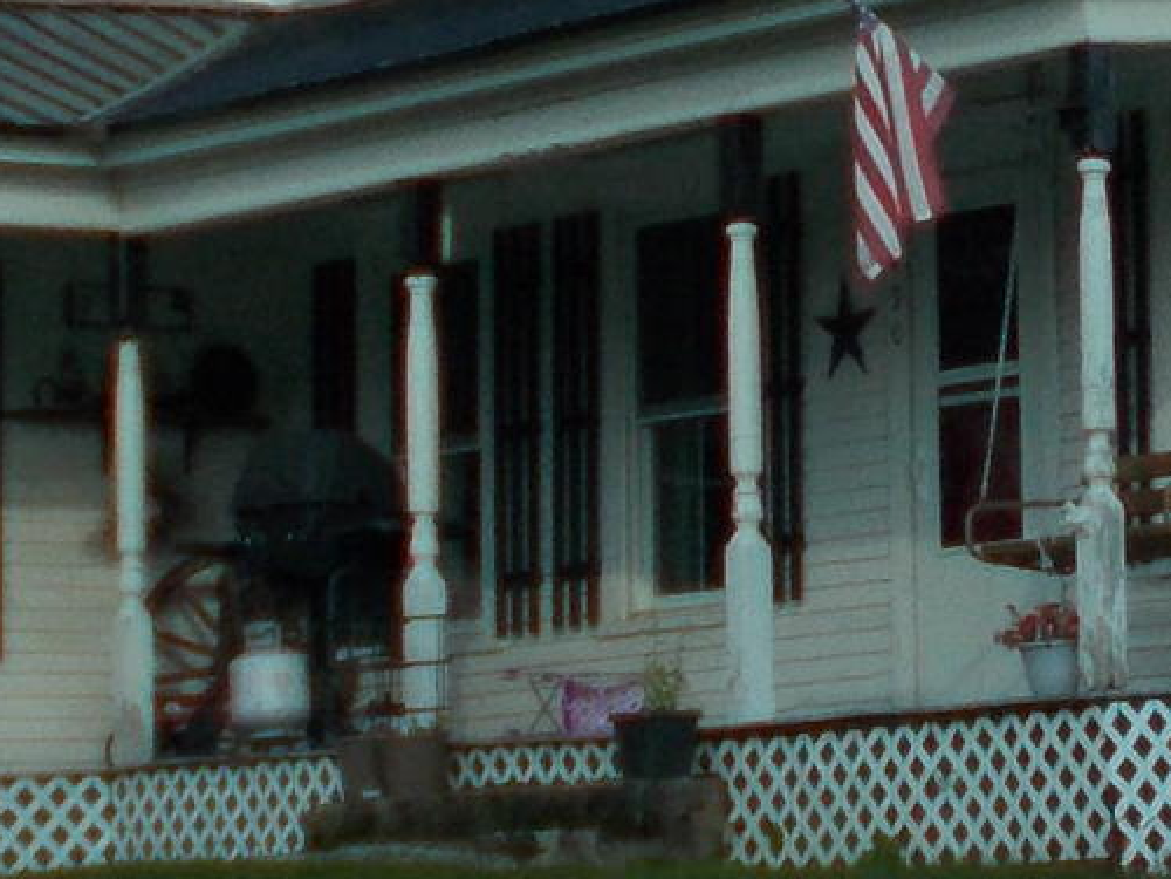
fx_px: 7916
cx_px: 1403
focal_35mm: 234
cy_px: -403
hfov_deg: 8.4
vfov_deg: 6.3
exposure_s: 1/125
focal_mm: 6.9
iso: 80
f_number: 9.8
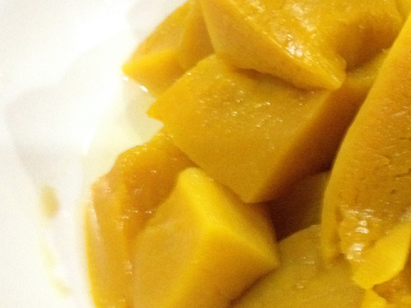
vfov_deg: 20.7
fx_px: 843
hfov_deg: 26.5
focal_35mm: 71
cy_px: 162
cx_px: 369
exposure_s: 1/15
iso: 500
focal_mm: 4.28
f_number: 2.4
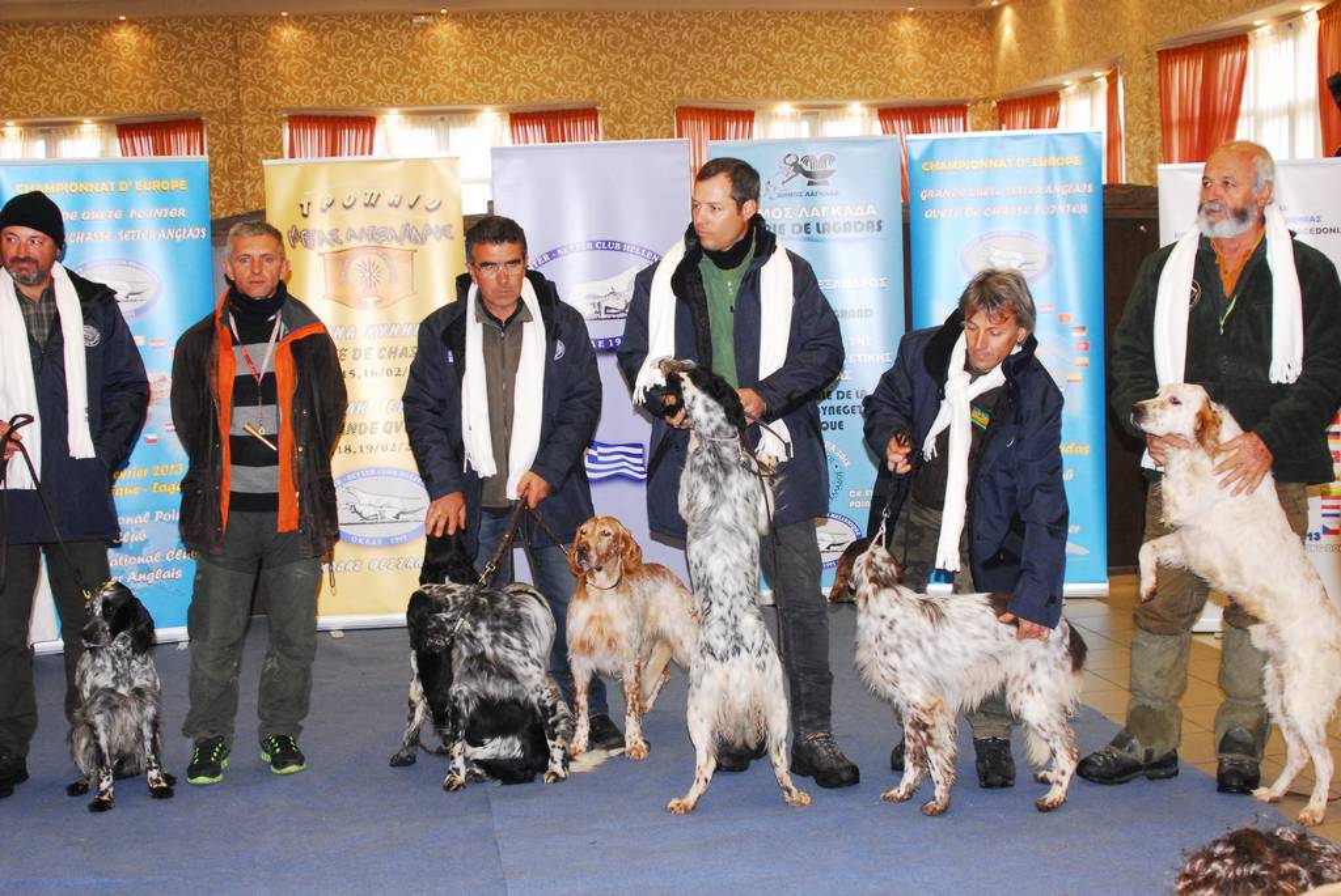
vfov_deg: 32.0
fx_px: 1566
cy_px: 448
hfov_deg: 46.4
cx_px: 670
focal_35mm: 42
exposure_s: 1/40
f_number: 5.6
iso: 1000
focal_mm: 28
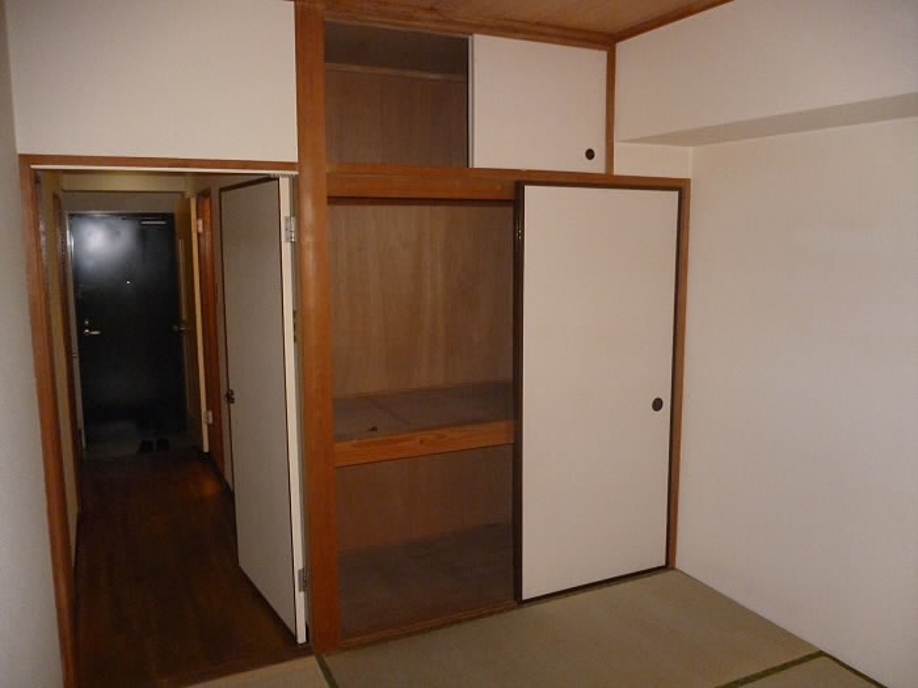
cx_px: 459
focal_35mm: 28
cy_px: 344
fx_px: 743
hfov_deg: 63.4
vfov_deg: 49.7
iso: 640
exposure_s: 1/60
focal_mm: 5
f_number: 3.1
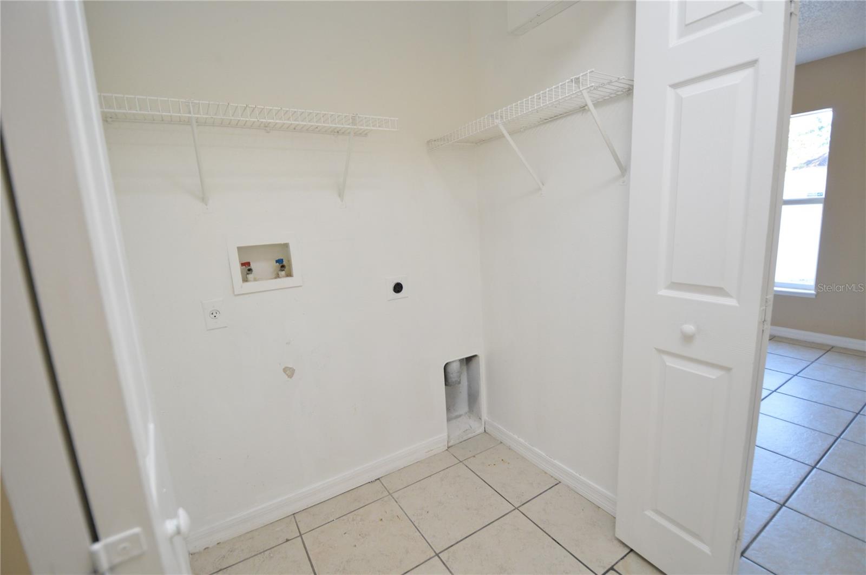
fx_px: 360
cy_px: 288
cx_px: 433
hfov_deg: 100.5
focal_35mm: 15
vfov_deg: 77.2
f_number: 3.5
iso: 720
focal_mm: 10
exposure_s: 1/60
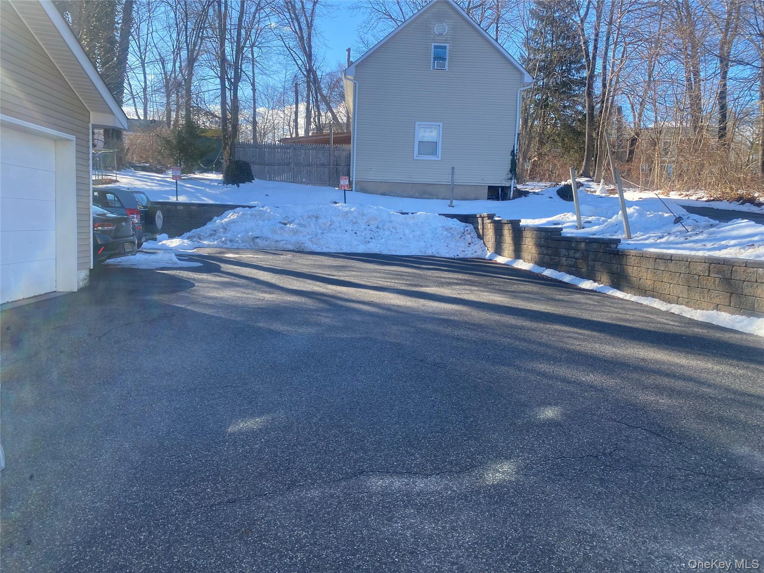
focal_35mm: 26
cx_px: 382
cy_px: 286
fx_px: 574
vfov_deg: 53.1
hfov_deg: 67.3
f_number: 1.8
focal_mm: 4.25
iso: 32
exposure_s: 1/738
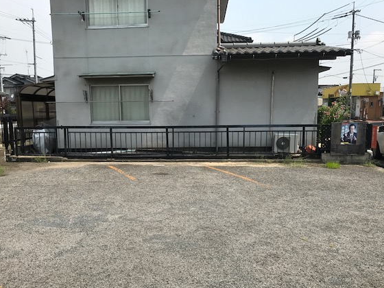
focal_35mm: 32
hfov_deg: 56.7
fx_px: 355
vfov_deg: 44.1
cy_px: 163
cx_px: 176
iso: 20
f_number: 1.8
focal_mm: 3.99
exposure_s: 1/2283
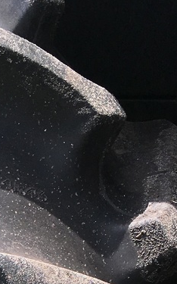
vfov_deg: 14.7
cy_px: 495
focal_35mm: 126
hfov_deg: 10.1
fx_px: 974
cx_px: -72
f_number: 2.2
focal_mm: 4.15
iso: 25
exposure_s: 1/845
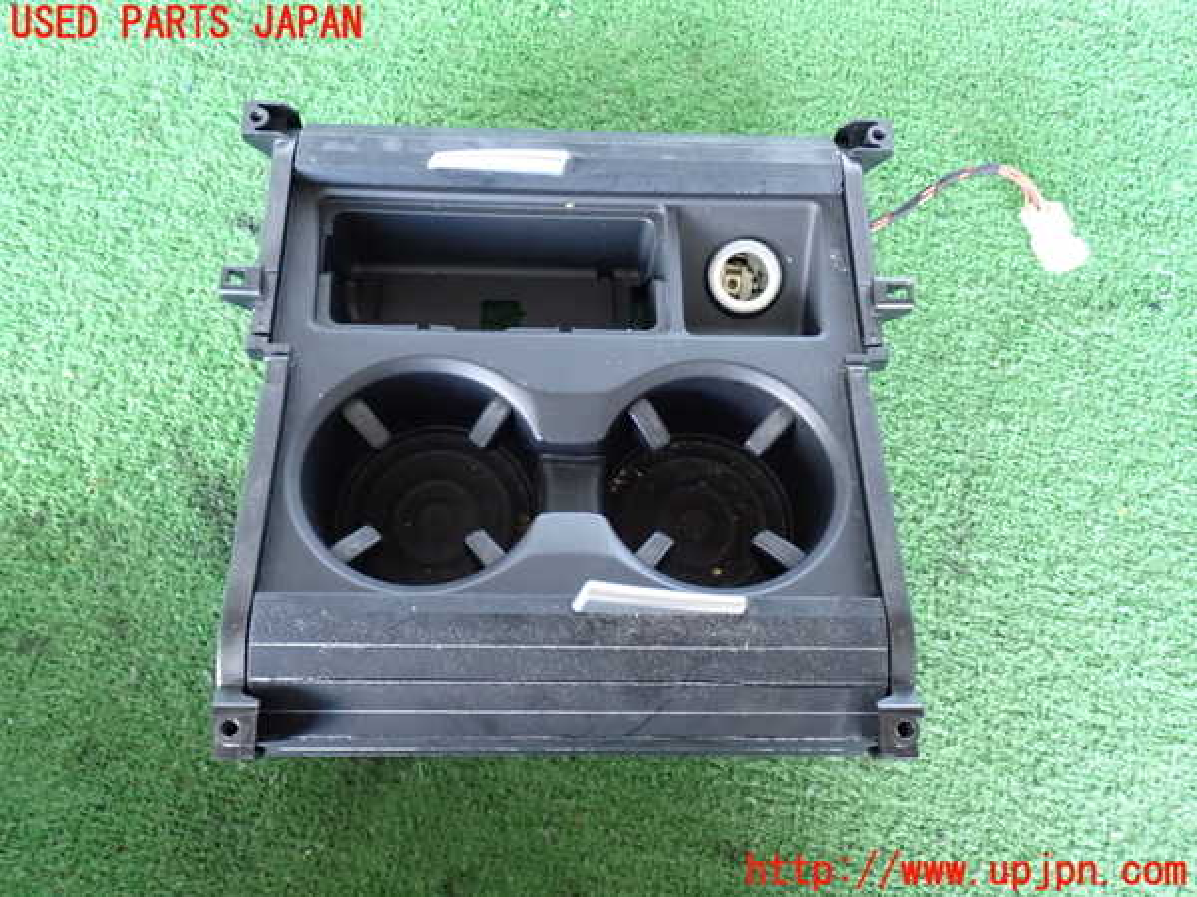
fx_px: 1107
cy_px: 448
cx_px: 598
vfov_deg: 44.2
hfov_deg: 56.8
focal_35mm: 32
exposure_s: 1/30
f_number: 2.4
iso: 800
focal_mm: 5.79
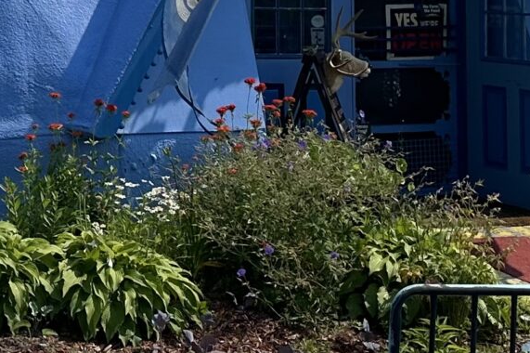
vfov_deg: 11.8
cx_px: -136
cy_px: -136
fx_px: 1648
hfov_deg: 17.3
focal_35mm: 112
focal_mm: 6.86
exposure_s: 1/8197
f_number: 1.78
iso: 80
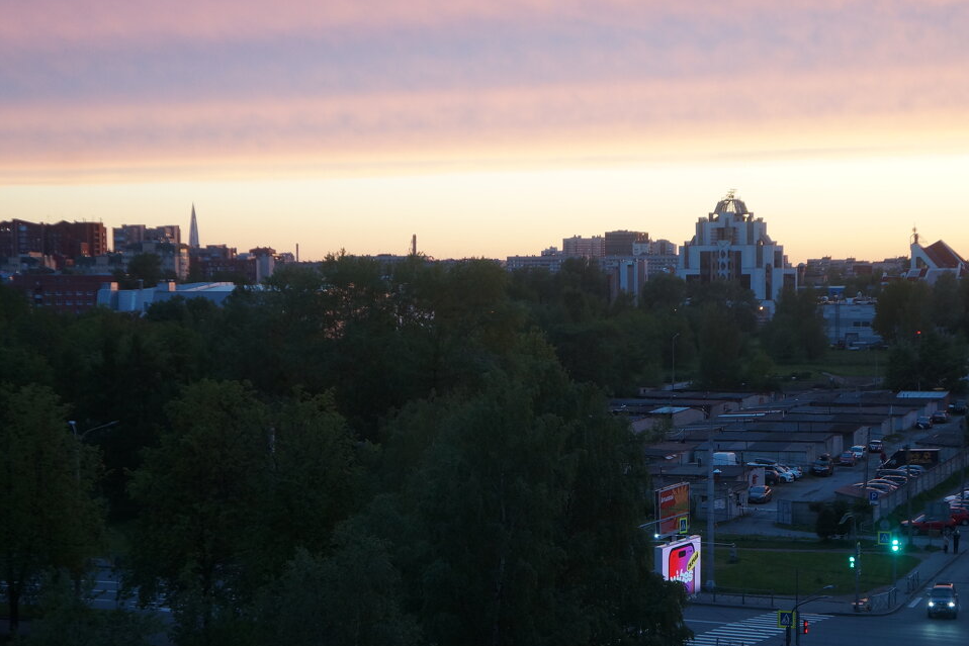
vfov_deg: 17.3
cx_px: 541
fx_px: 2127
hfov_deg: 25.7
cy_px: 346
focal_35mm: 79
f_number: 4.5
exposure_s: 1/80
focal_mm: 42
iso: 800
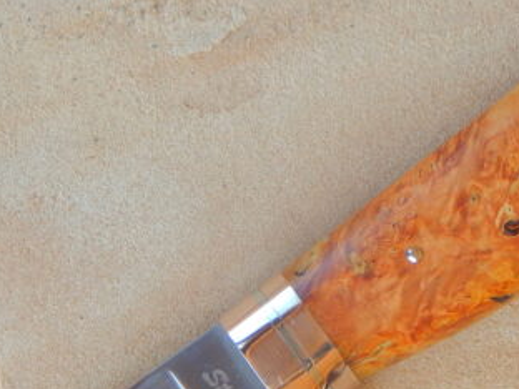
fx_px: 2549
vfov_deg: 8.7
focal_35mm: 170
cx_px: 338
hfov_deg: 11.6
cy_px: 318
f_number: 4.1
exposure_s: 1/80
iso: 125
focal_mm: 12.3
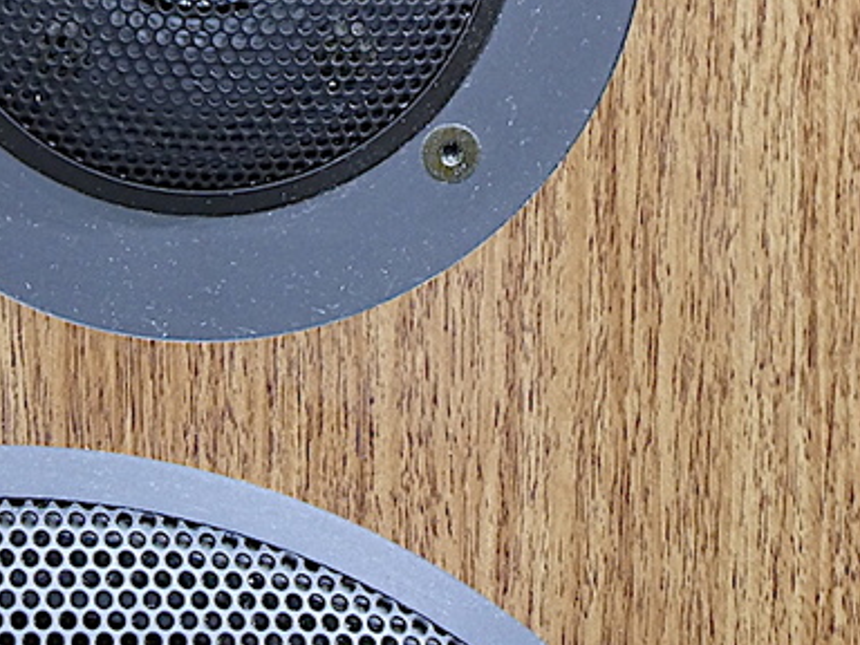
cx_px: -16
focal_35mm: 310
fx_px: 7702
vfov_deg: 4.8
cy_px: 18
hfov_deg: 6.4
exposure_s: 1/2.5
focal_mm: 22.3
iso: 200
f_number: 5.2
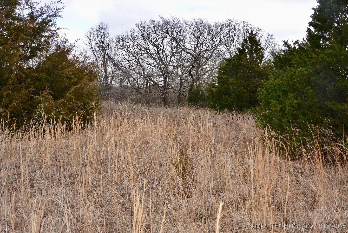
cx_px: 174
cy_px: 116
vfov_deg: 36.9
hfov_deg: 53.1
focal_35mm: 36
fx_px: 348
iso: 320
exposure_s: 1/200
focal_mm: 36
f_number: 10
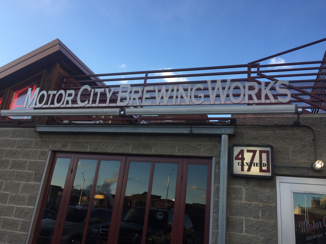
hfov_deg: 61.7
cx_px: 163
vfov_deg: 48.2
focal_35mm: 29
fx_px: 273
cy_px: 122
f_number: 2.2
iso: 32
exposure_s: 1/501
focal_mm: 4.15
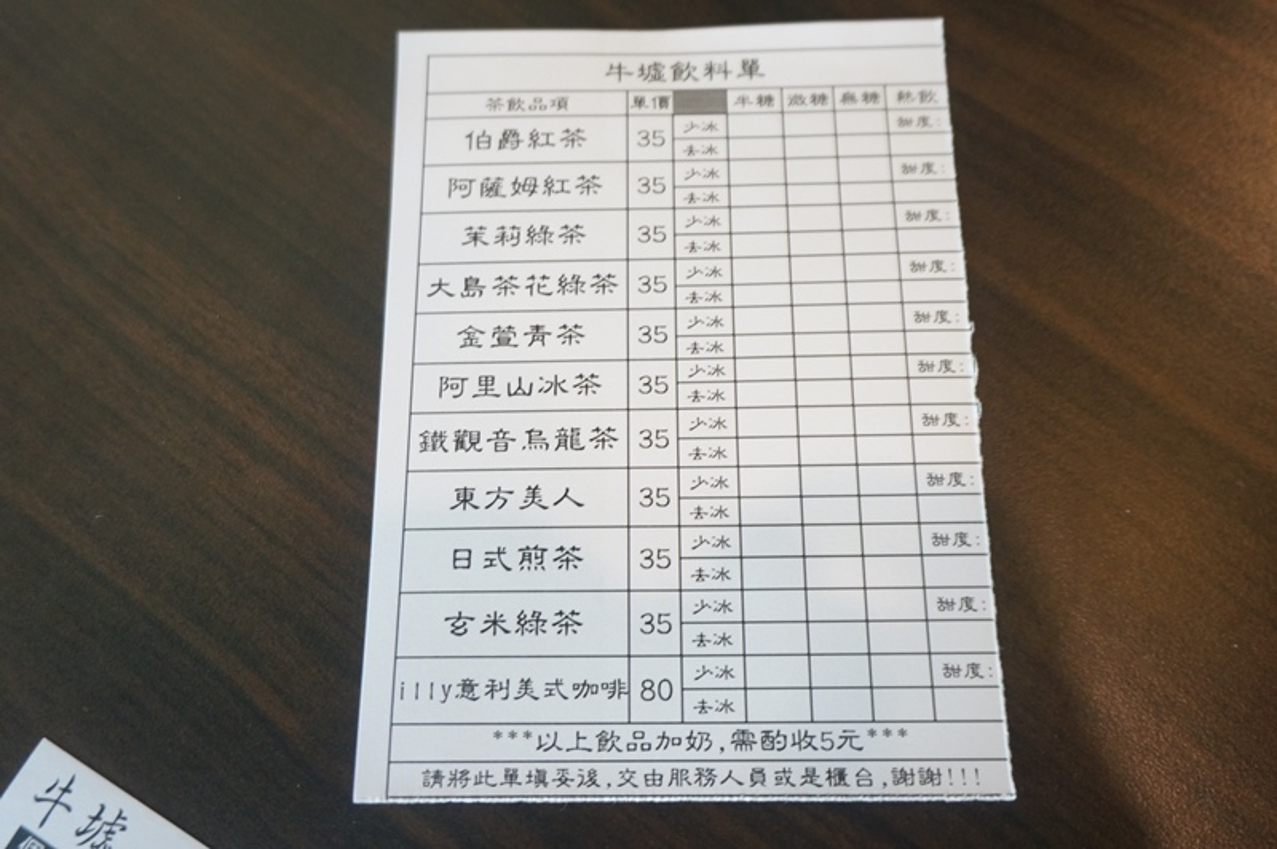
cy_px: 424
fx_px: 1116
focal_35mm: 32
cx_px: 638
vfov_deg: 41.6
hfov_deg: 59.5
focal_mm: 21
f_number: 4
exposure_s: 1/60
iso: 640
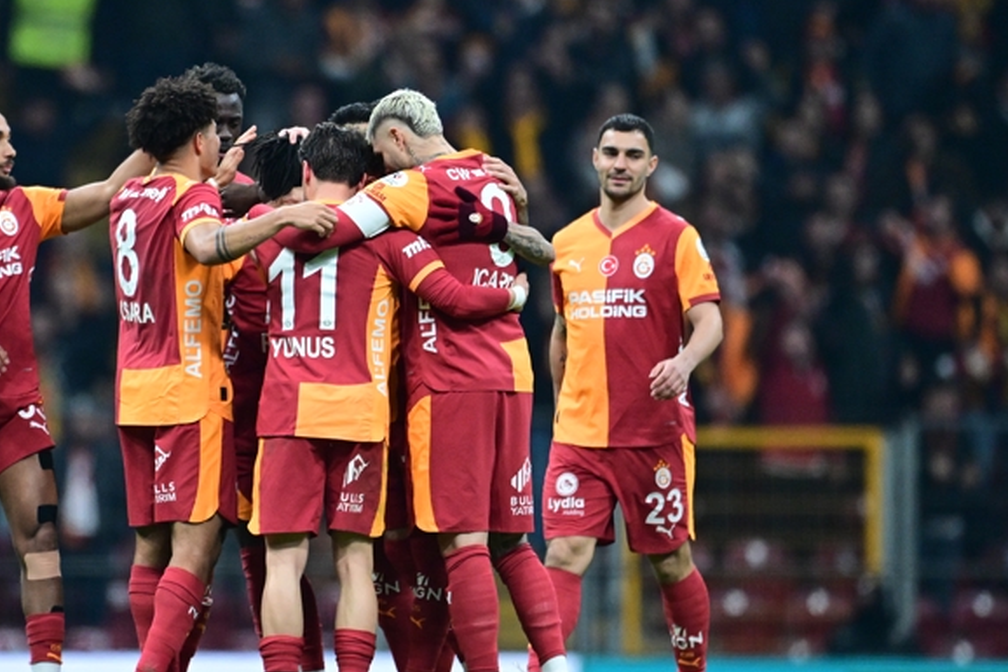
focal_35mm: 830
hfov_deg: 2.5
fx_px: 23232
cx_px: 319
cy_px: 313
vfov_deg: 1.7
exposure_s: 1/2500
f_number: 2.8
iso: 4000
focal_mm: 400
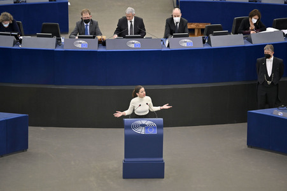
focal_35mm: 200
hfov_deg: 10.3
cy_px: 96
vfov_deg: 6.9
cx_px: 144
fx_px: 1593
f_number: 2.8
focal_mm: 200
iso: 1000
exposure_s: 1/320
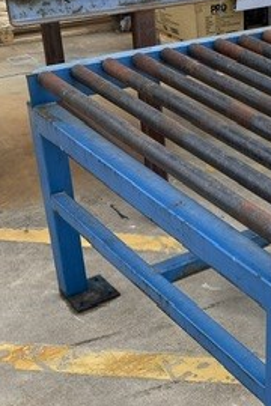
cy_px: 245
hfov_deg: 19.8
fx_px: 723
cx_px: 334
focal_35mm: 64
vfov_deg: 31.3
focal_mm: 4.25
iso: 32
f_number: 1.8
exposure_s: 1/1103
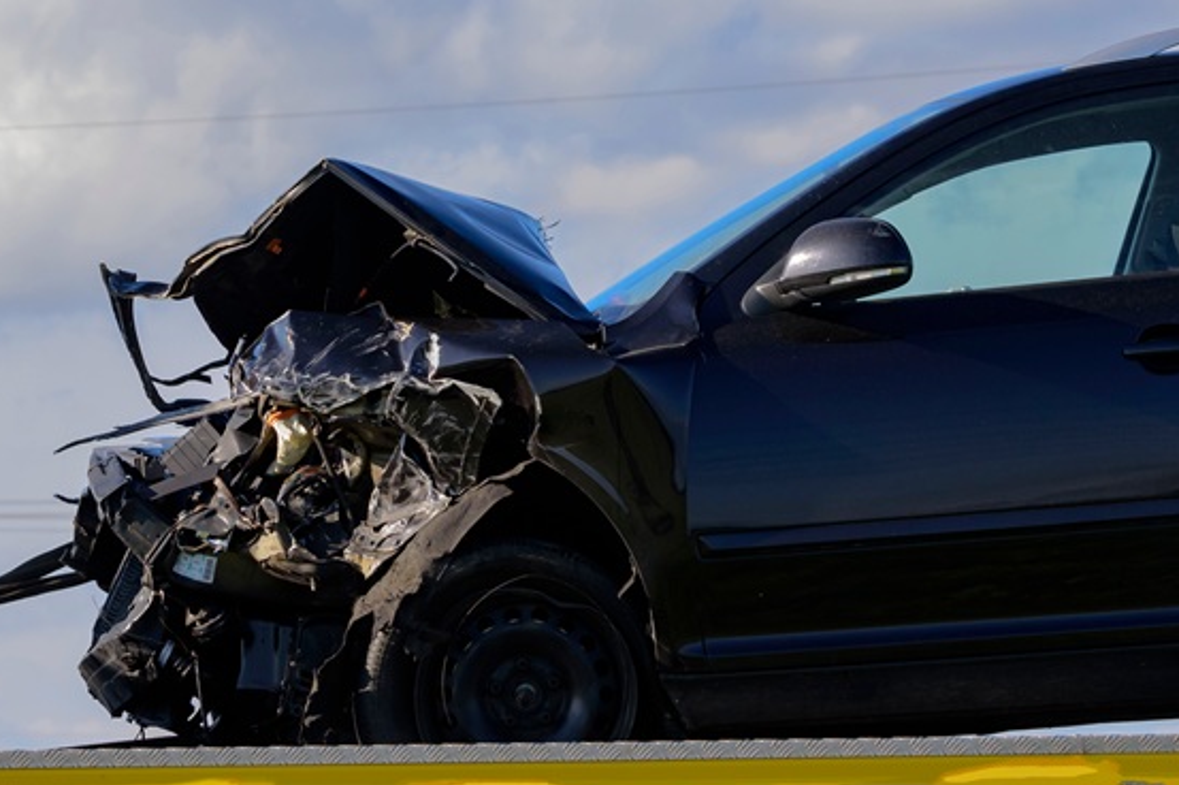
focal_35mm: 244
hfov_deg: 8.4
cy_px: 454
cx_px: 471
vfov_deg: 5.6
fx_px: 7986
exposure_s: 1/800
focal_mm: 90
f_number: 9
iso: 800
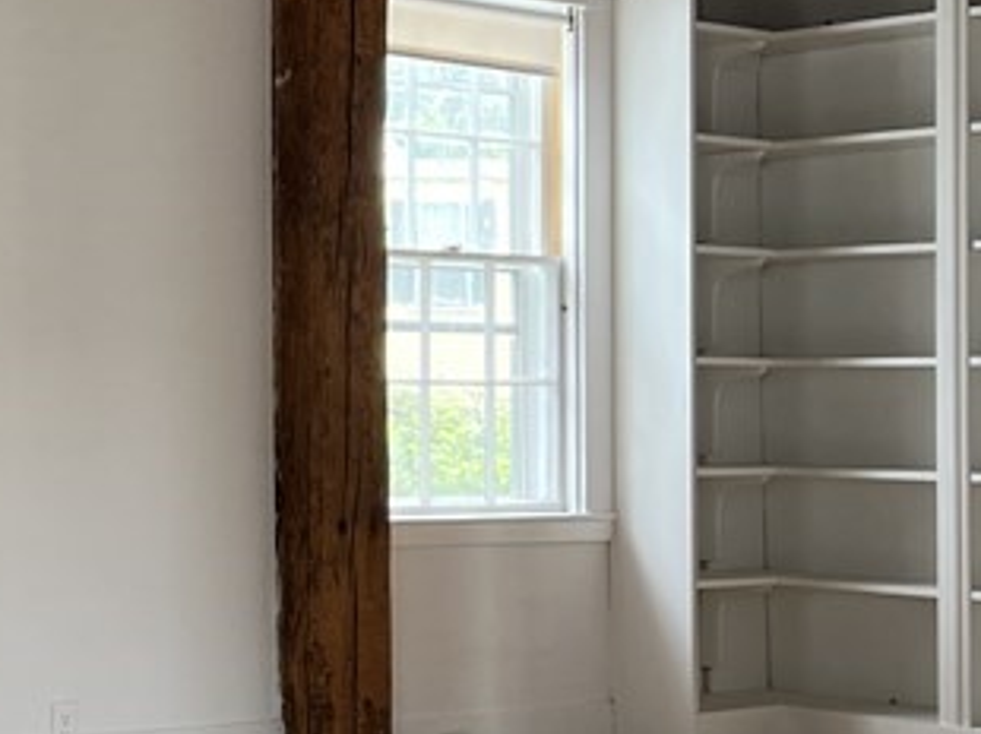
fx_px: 2435
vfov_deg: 17.1
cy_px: 408
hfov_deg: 21.6
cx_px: -98
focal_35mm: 86
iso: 100
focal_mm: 5.7
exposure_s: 1/121
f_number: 1.5
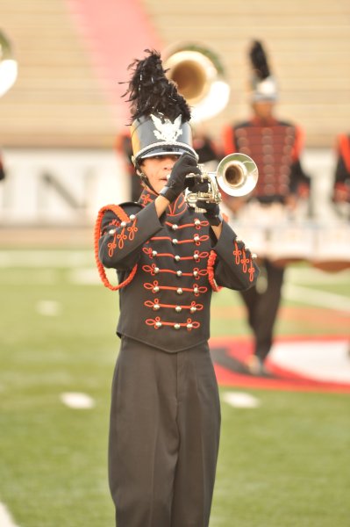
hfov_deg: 4.6
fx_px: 4382
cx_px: 175
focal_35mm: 300
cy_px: 264
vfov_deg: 6.9
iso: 200
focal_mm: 200
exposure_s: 1/160
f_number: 2.8
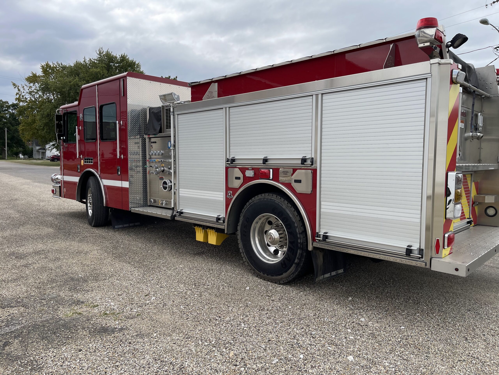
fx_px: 375
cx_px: 250
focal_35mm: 26
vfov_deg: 53.1
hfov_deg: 67.3
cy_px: 188
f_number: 1.6
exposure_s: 1/3257
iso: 32
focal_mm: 5.1
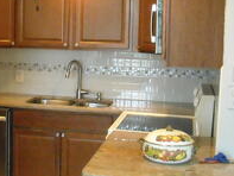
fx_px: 480
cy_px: 77
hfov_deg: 27.2
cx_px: 71
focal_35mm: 71
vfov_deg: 20.7
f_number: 2.8
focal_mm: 5.7
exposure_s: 1/129
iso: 800
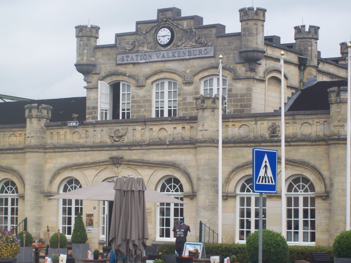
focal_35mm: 108
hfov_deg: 18.2
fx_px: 1095
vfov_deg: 13.7
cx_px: 176
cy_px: 132
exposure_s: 1/392
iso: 80
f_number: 4.8
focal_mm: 18
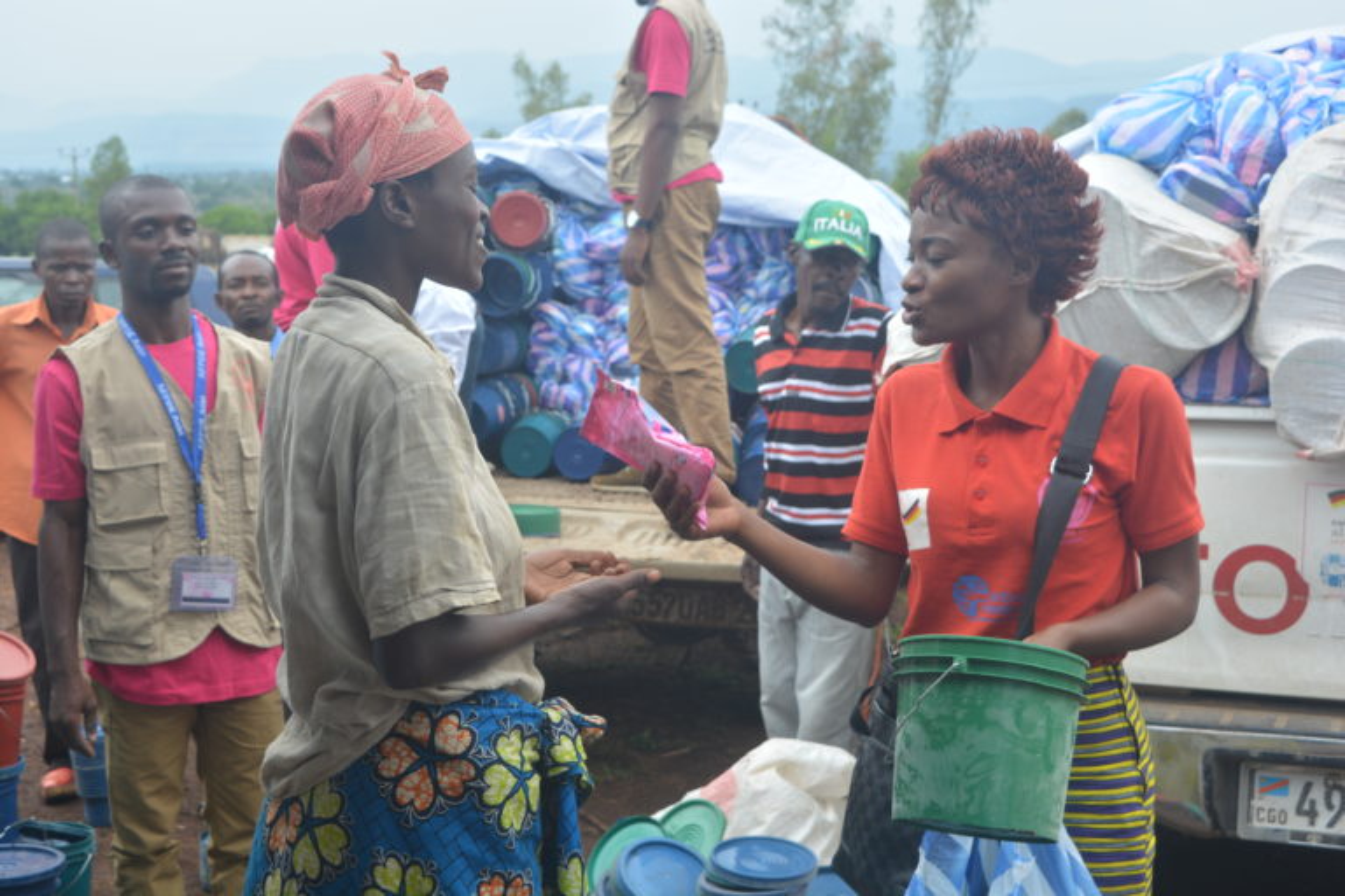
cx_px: 672
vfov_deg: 26.5
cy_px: 448
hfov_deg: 38.9
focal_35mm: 51
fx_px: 1905
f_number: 6.3
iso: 200
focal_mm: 34
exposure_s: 1/320
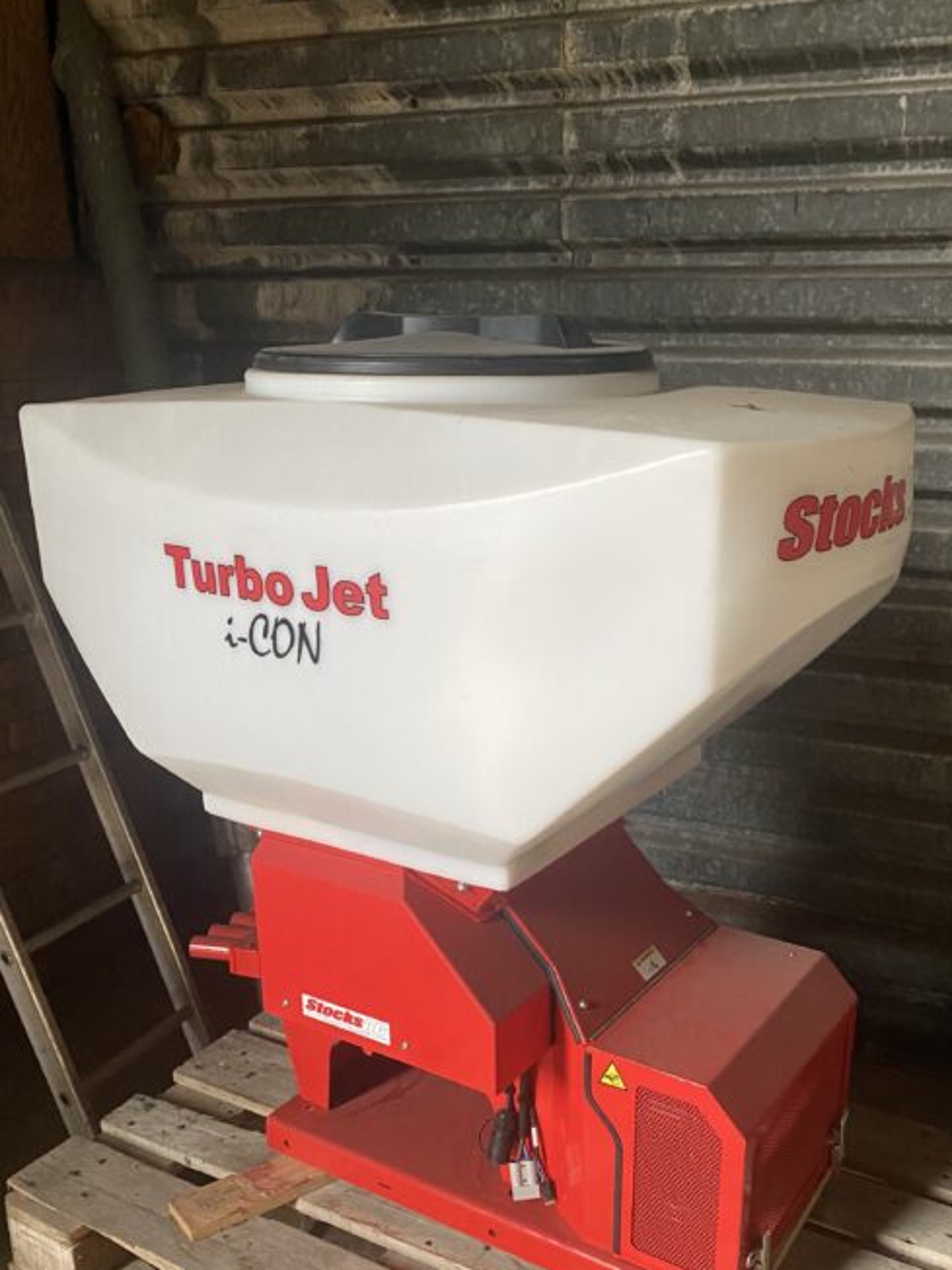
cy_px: 805
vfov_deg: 53.3
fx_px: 1247
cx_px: 530
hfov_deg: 41.7
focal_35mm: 34
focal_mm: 4.25
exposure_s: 1/60
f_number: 1.8
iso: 500
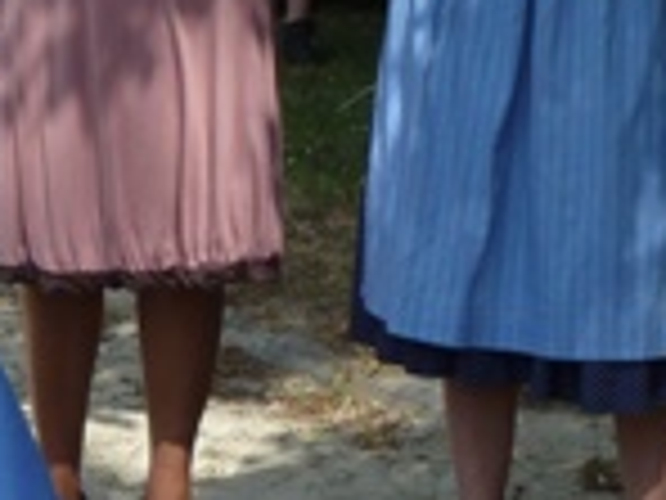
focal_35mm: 223
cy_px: -59
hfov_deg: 8.6
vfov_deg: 6.6
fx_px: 4290
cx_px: -369
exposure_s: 1/400
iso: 80
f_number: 3.9
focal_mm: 9.1
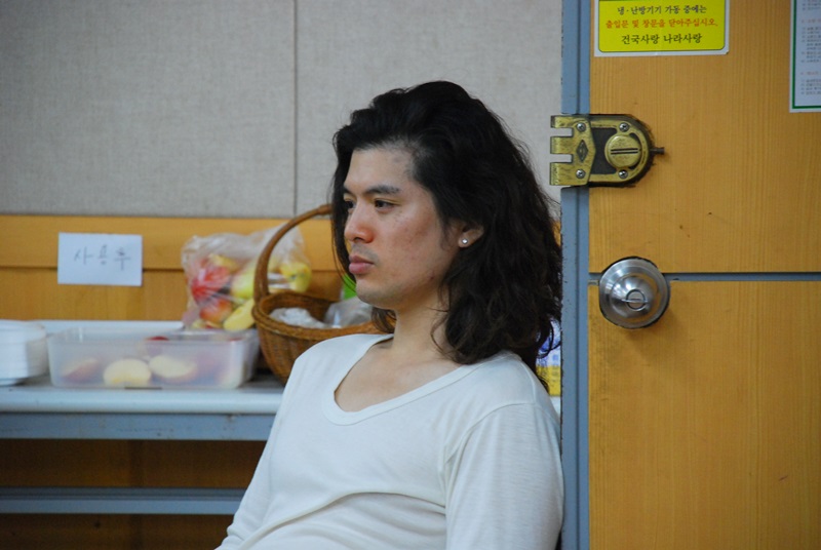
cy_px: 275
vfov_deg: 6.8
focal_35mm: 202
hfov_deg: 10.1
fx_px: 4625
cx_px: 410
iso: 900
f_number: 5.6
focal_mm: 135
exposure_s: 1/30
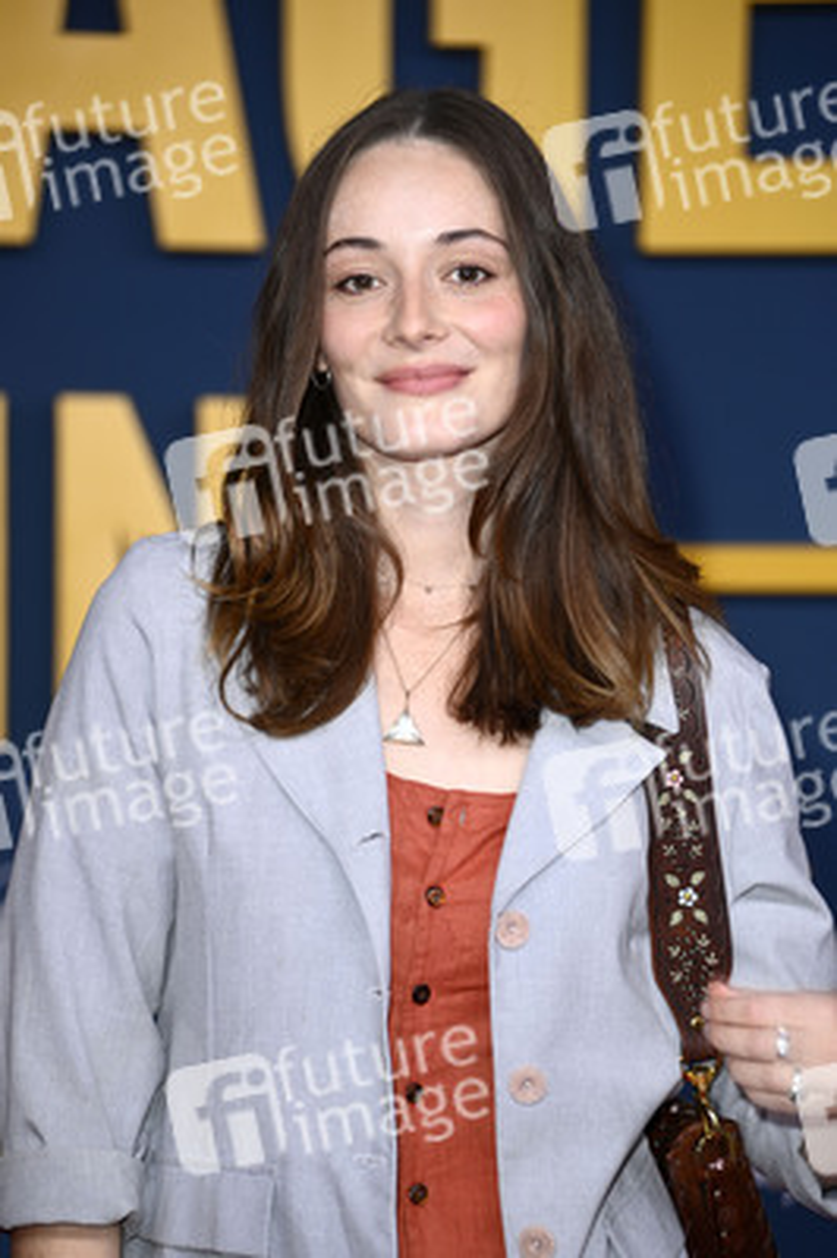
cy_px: 629
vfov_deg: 12.8
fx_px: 5589
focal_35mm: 160
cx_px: 418
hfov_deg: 8.6
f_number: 5.6
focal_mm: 160
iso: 800
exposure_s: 1/200
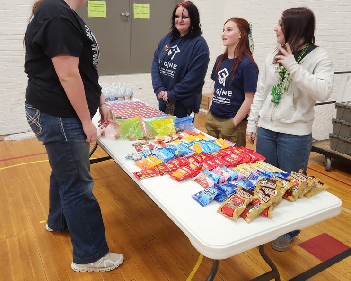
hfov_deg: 57.2
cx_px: 170
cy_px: 121
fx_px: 322
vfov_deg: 47.0
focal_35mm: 31
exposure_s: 1/120
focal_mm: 5.4
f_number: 1.8
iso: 200
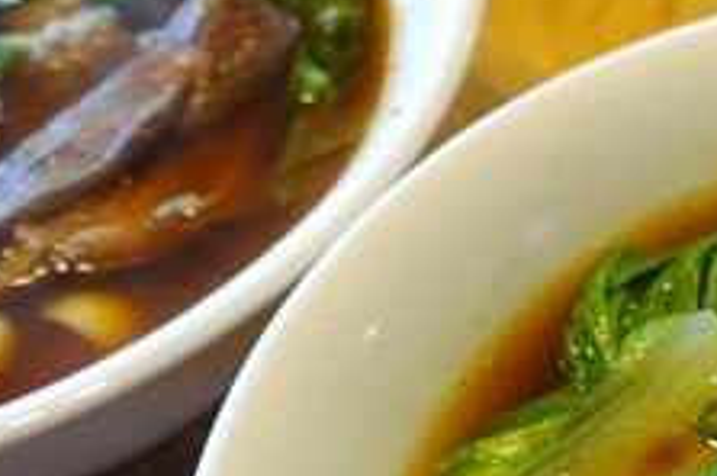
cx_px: 868
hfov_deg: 25.8
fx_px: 1392
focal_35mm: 70
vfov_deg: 18.1
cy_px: 619
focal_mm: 8.8
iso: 125
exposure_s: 1/30
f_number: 2.2
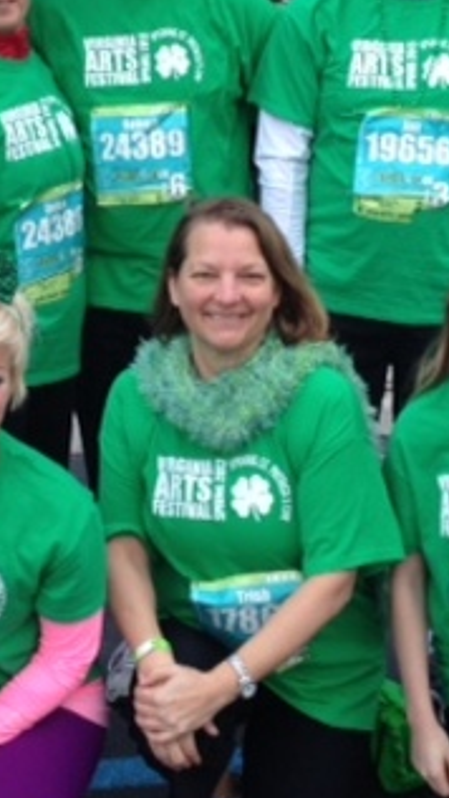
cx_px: 199
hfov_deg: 13.9
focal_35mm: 87
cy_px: 298
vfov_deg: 24.4
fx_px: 1839
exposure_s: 1/60
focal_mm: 4.28
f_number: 2.4
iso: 50
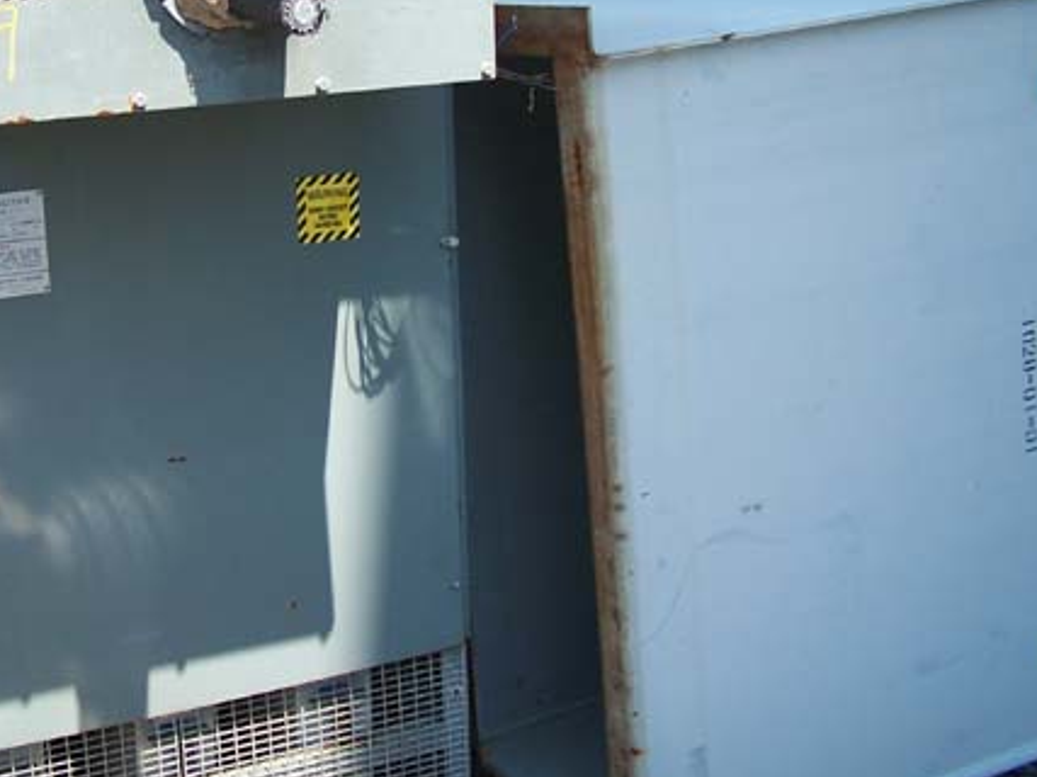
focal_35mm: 57
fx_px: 1707
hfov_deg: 33.2
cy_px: 204
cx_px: 284
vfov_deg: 25.4
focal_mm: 6.3
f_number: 2.8
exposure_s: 1/250
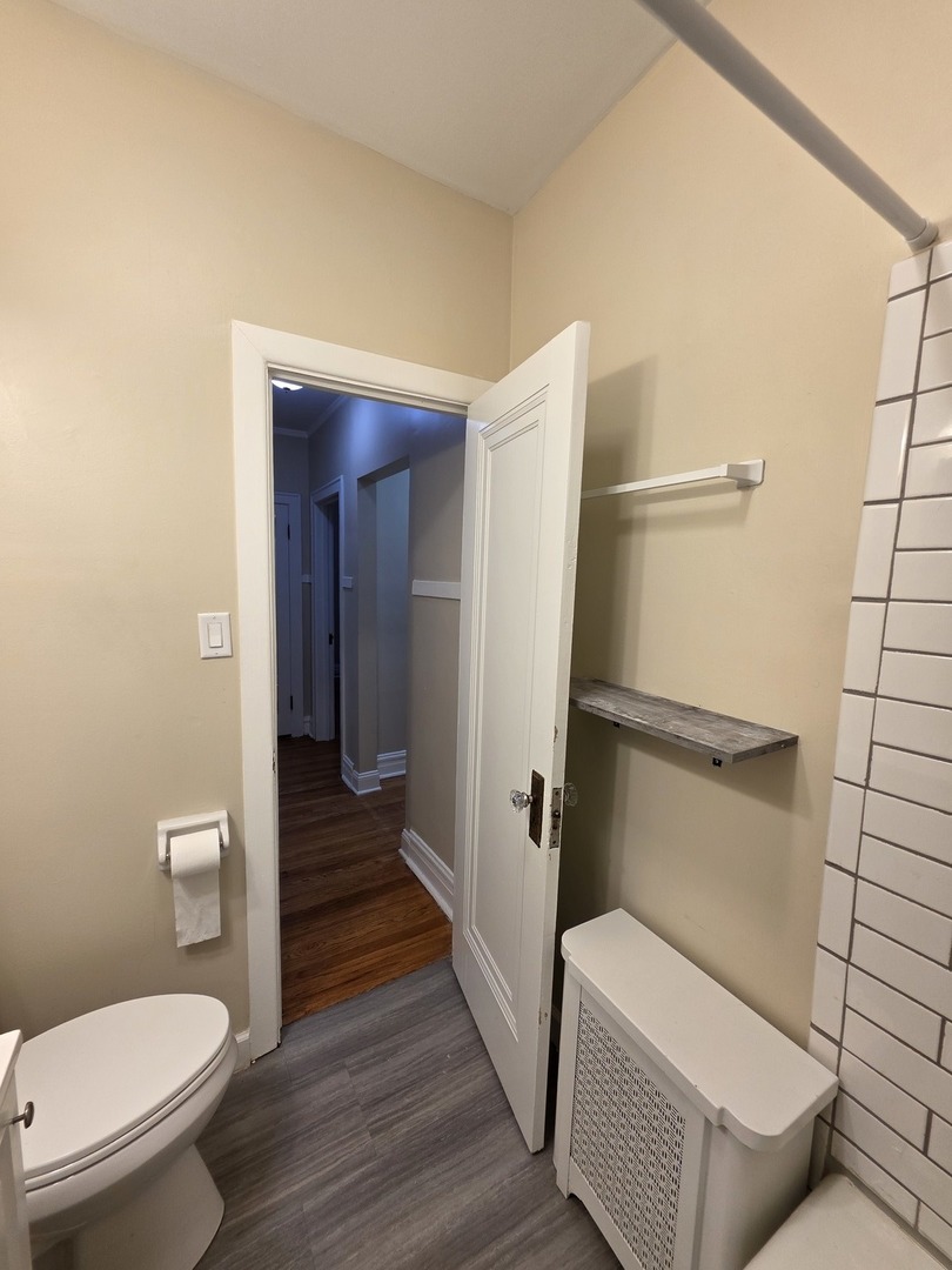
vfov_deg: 106.2
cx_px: 476
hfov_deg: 89.9
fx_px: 477
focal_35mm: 13
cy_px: 635
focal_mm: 2.2
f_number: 1.9
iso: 80
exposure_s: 1/120
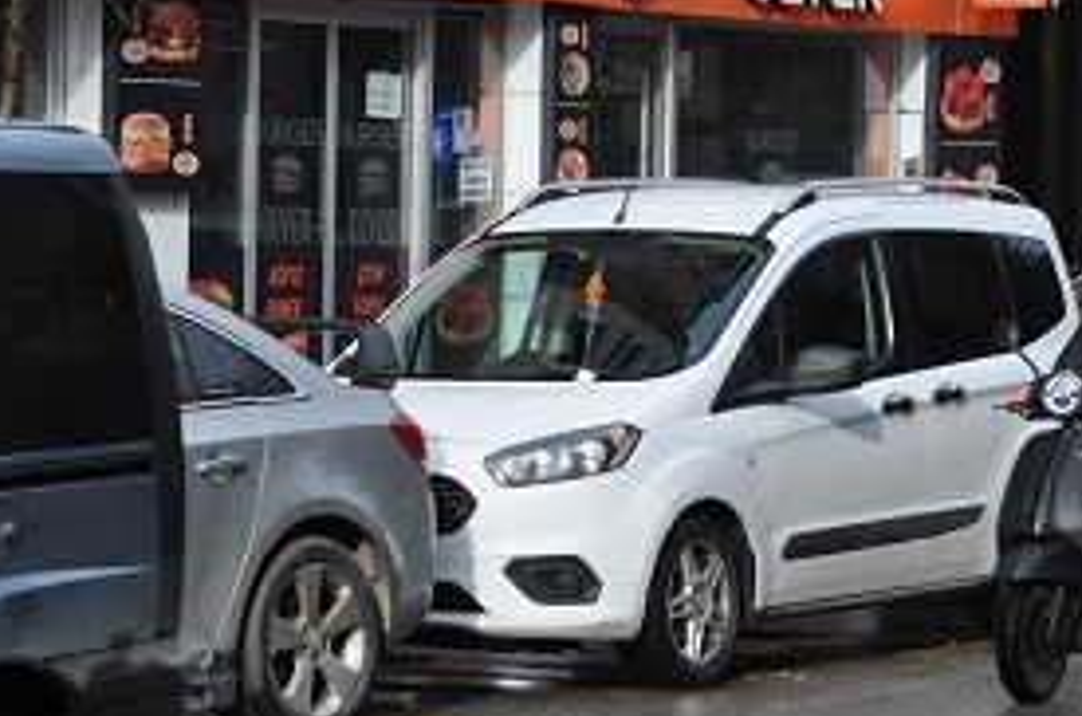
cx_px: 1098
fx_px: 5400
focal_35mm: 180
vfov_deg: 7.6
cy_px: 456
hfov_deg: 11.3
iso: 200
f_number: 8
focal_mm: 55
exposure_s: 1/250
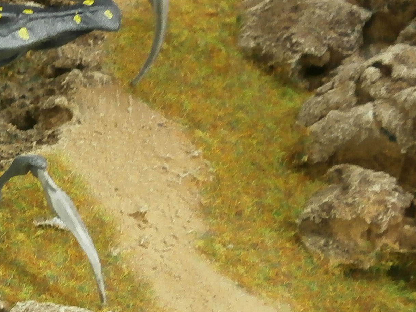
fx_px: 1983
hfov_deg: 11.5
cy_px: 375
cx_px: -201
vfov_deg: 8.9
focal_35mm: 165
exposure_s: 1/20
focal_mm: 8.3
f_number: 3.4
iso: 200
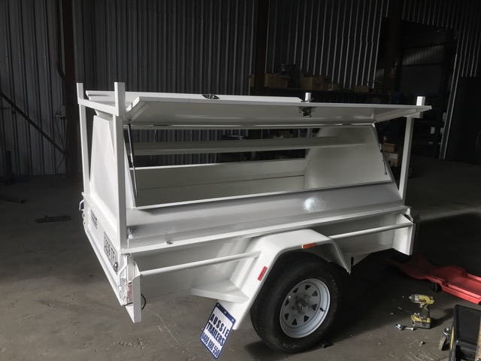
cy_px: 180
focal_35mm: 28
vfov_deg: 49.7
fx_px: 389
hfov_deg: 63.4
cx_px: 240
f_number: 1.8
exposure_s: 1/748
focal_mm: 3.99
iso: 20
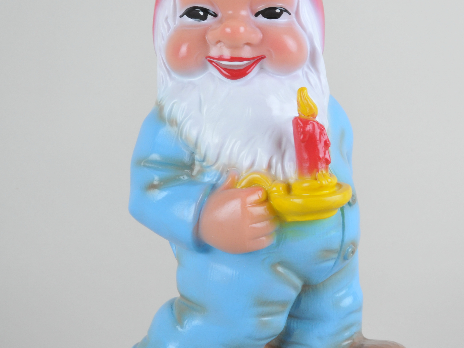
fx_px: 5563
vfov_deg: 3.6
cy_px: 98
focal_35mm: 415
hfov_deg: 4.8
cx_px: 243
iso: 400
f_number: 18
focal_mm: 170
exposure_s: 1/160
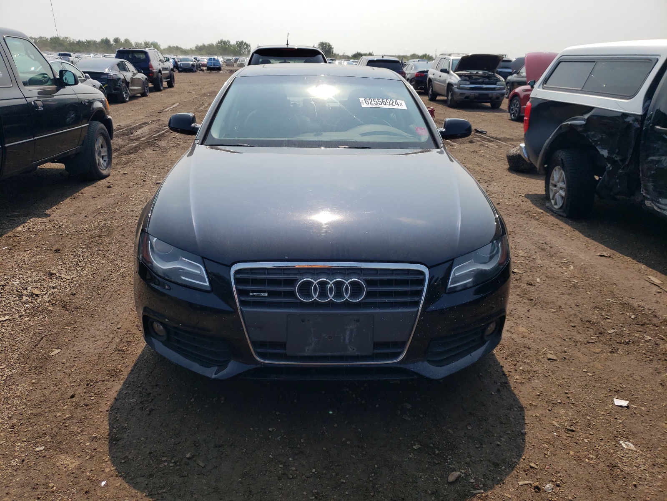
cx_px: 334
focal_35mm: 26
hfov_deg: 67.3
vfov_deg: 53.1
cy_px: 250
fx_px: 501
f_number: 1.5
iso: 50
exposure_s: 1/5000
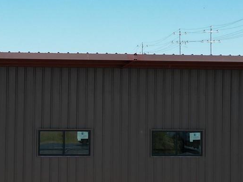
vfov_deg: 15.4
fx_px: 674
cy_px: 77
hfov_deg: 20.3
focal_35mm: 96
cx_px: 71
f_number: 1.7
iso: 110
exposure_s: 1/2500
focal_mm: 6.72
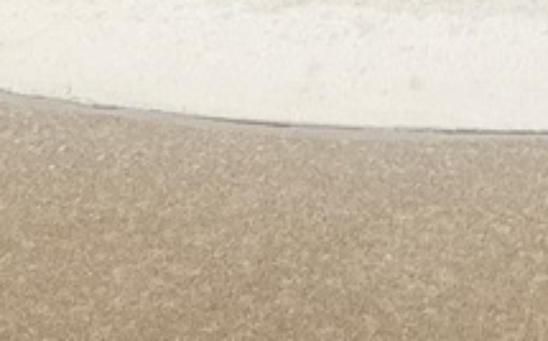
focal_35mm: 185
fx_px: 2761
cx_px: 869
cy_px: -819
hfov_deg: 10.8
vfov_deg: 6.3
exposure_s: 1/6173
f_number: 1.6
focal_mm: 5.1
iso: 50
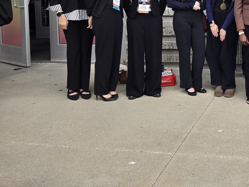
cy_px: 5
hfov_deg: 33.6
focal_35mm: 50
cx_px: 269
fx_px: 360
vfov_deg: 27.6
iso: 25
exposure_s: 1/361
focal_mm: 5.4
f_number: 1.8
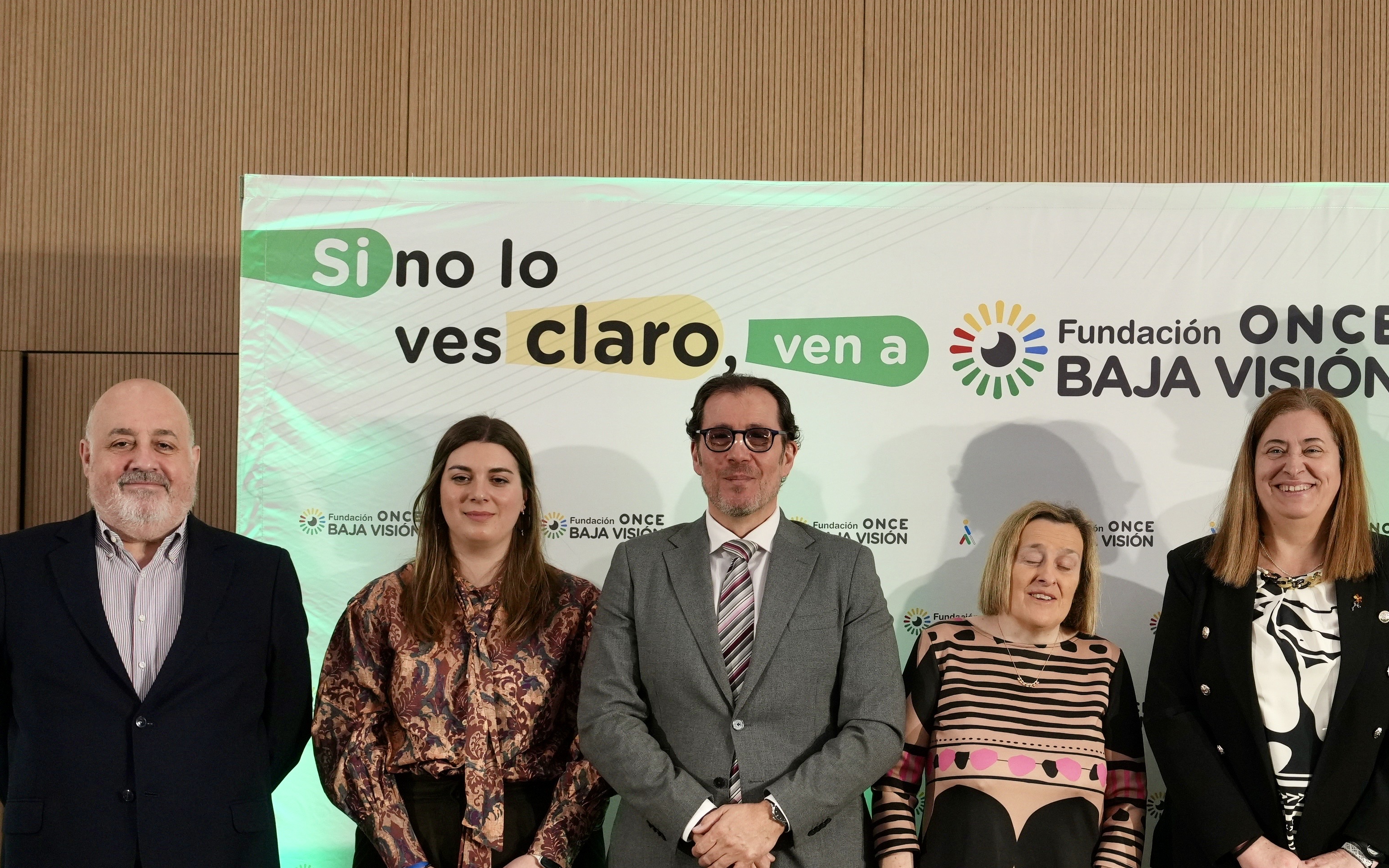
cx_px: 1050
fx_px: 2347
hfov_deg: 32.3
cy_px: 673
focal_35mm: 62
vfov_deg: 20.8
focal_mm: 30
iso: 1000
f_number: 2.8
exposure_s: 1/200
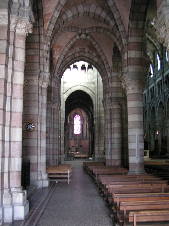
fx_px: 247
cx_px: 84
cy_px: 113
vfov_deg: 49.0
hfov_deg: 37.7
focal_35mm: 38
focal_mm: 5.8
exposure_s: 1/6
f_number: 2.8
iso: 200
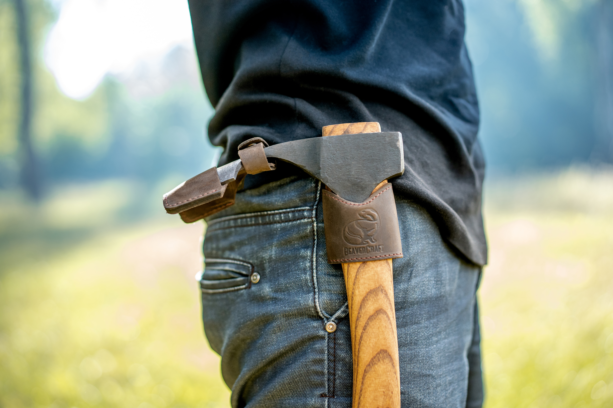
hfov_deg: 36.2
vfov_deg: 24.6
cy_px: 204
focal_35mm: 55
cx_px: 306
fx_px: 936
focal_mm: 55
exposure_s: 1/1000
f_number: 2.2
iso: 800
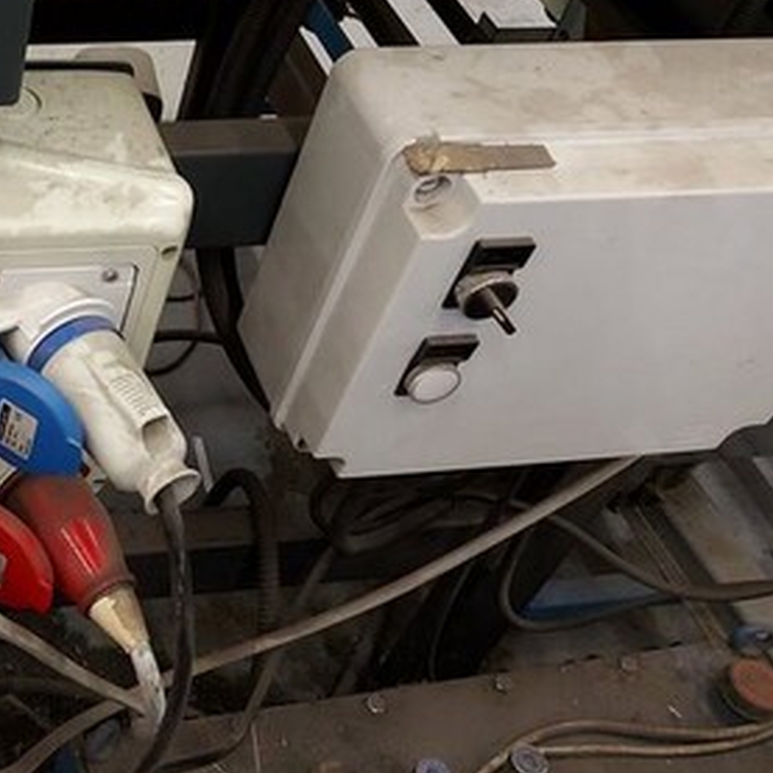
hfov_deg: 33.1
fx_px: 1162
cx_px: -36
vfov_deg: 36.7
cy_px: 318
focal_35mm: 46
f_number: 1.8
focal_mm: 5.23
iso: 200
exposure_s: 1/30
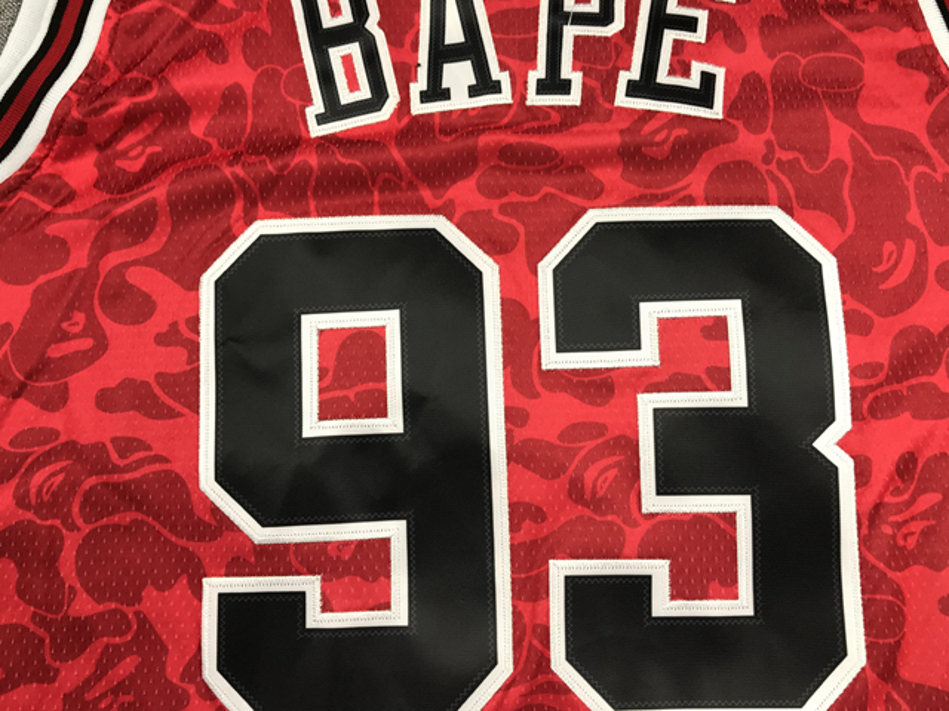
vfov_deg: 40.7
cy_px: 341
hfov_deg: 52.6
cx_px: 492
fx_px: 960
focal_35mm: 35
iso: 32
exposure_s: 1/50
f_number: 1.8
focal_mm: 3.99
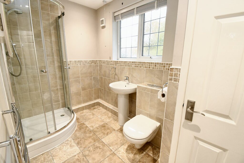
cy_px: 82
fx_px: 102
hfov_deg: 100.4
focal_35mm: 15
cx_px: 122
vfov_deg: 77.3
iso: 2000
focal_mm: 10
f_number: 10
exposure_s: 1/15
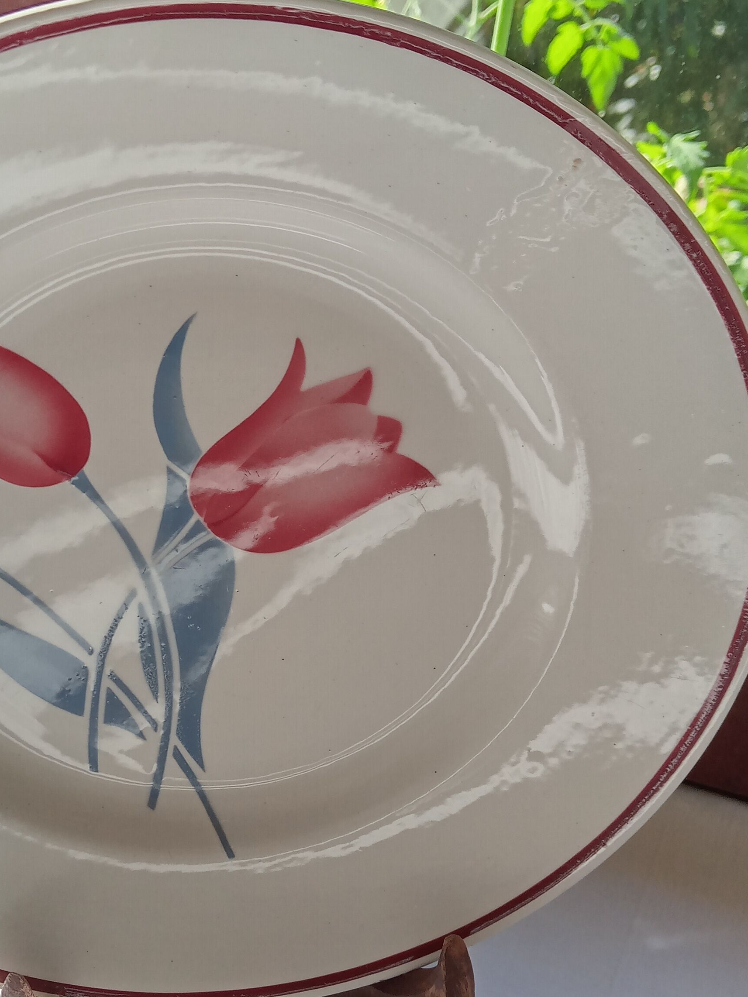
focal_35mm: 51
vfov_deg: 37.5
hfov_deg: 28.4
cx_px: 247
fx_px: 1469
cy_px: 516
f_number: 1.8
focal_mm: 3.57
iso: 113
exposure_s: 1/1996
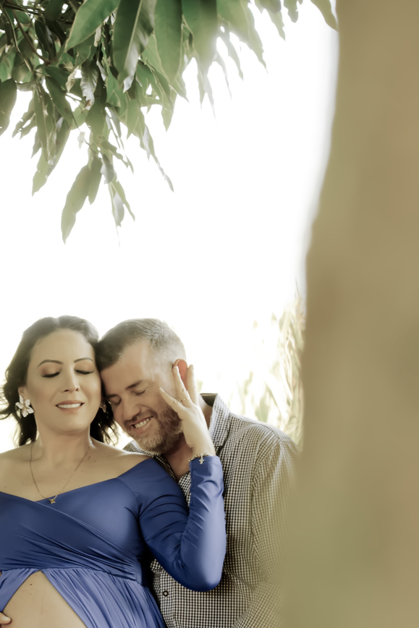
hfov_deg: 9.4
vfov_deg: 14.1
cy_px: 491
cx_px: 50
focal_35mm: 145
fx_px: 2530
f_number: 4.5
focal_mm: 70
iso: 800
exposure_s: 1/200
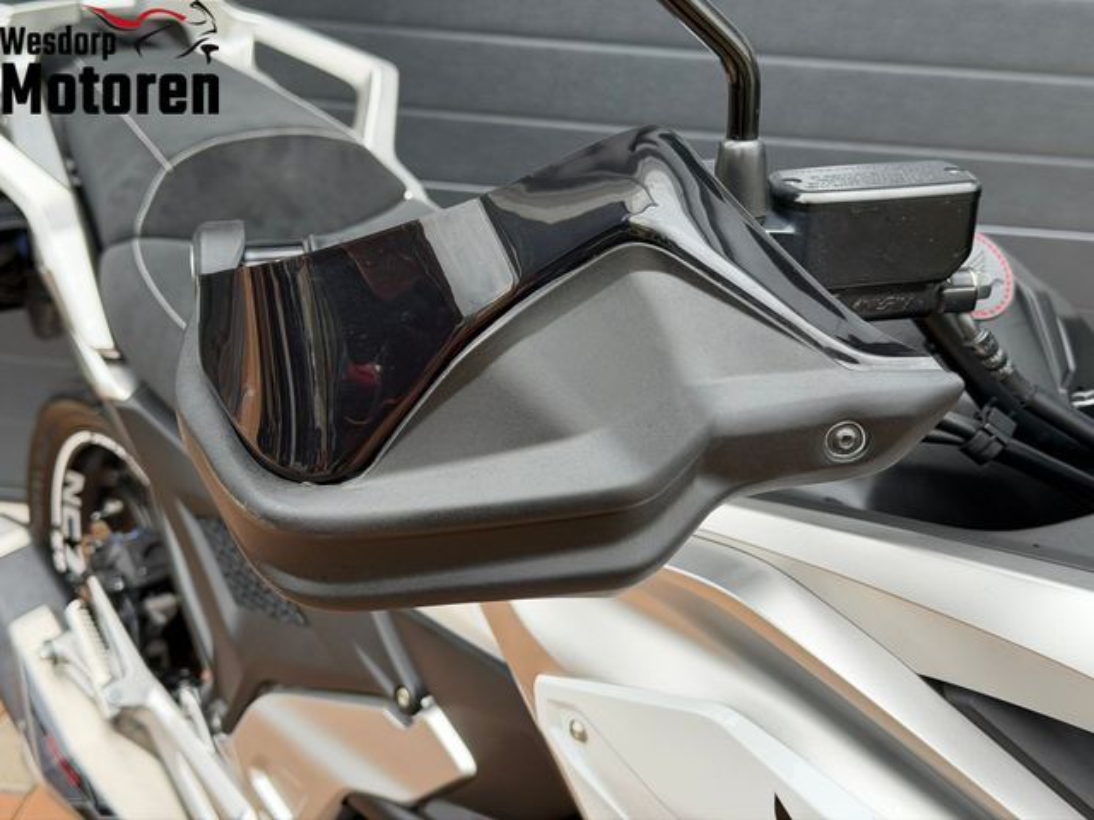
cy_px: 410
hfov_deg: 39.7
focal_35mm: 48
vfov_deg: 30.3
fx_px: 1517
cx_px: 547
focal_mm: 6.76
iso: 64
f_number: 1.78
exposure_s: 1/192
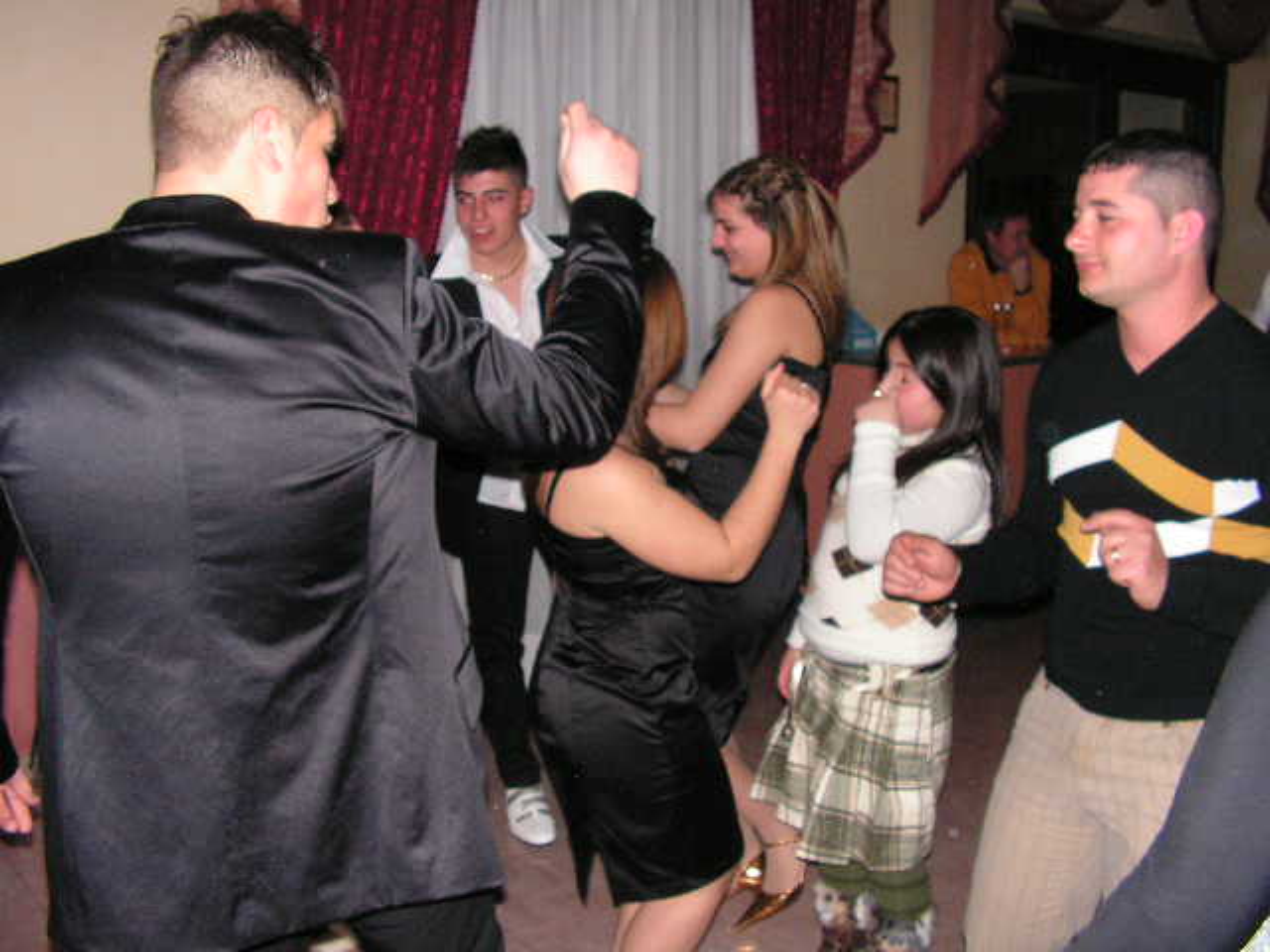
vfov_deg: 39.7
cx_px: 635
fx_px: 1321
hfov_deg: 51.4
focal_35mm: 36
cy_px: 476
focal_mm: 6
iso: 200
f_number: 3.2
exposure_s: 1/40
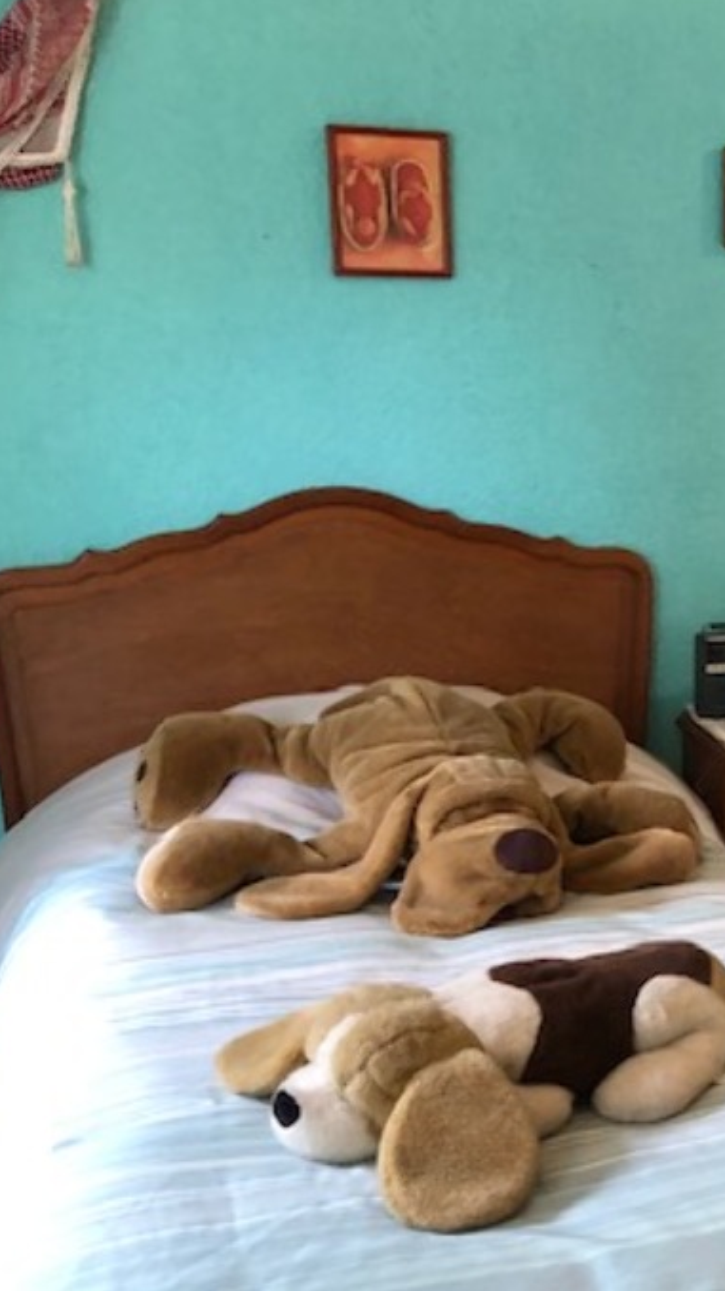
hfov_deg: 22.1
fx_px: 1642
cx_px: 965
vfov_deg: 42.9
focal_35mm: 48
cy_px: 689
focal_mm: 3.99
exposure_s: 1/15
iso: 80
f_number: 1.8
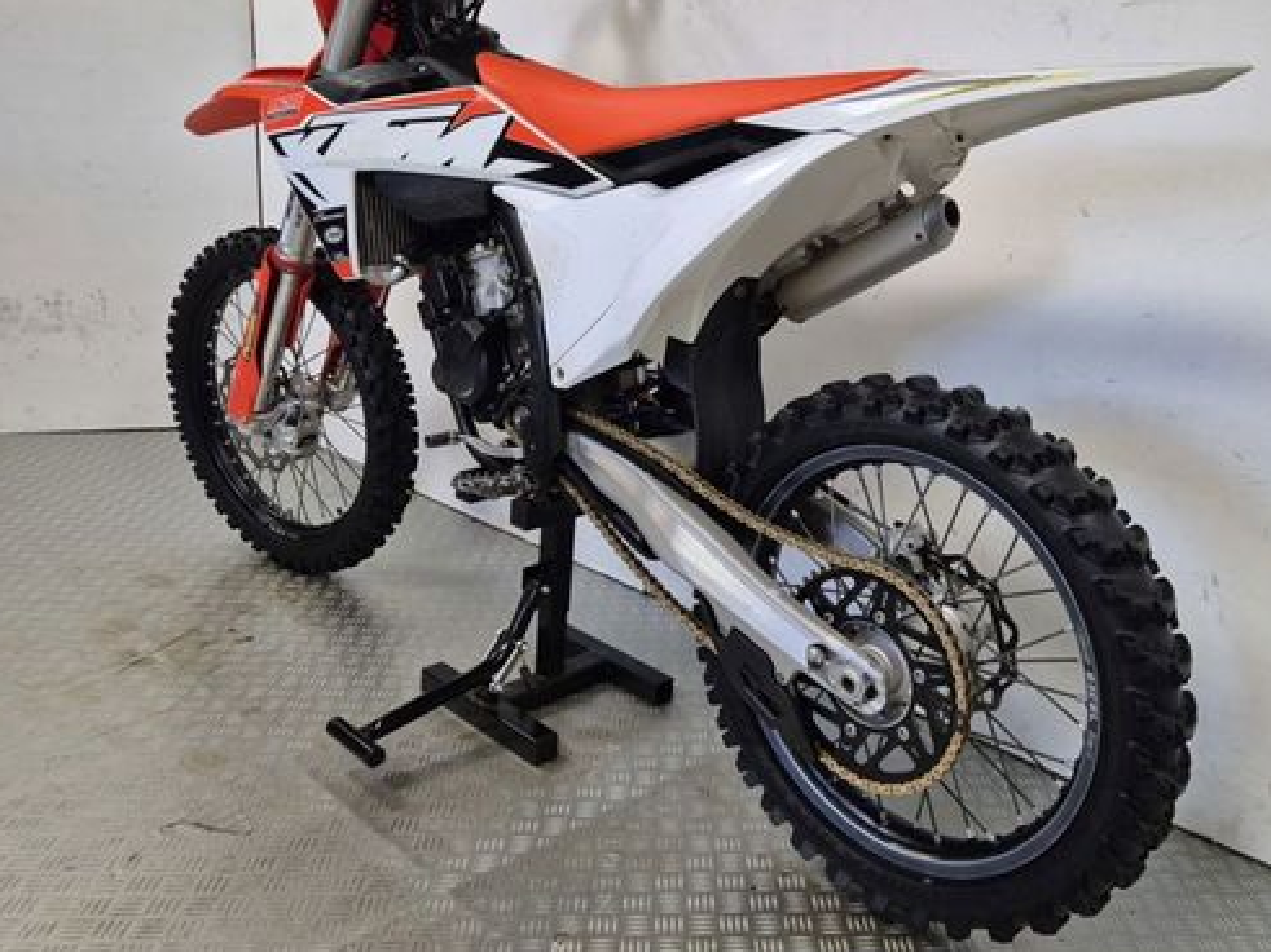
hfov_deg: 59.1
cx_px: 805
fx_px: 1101
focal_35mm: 30
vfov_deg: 46.4
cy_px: 362
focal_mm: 5.4
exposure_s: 1/100
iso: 250
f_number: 1.8
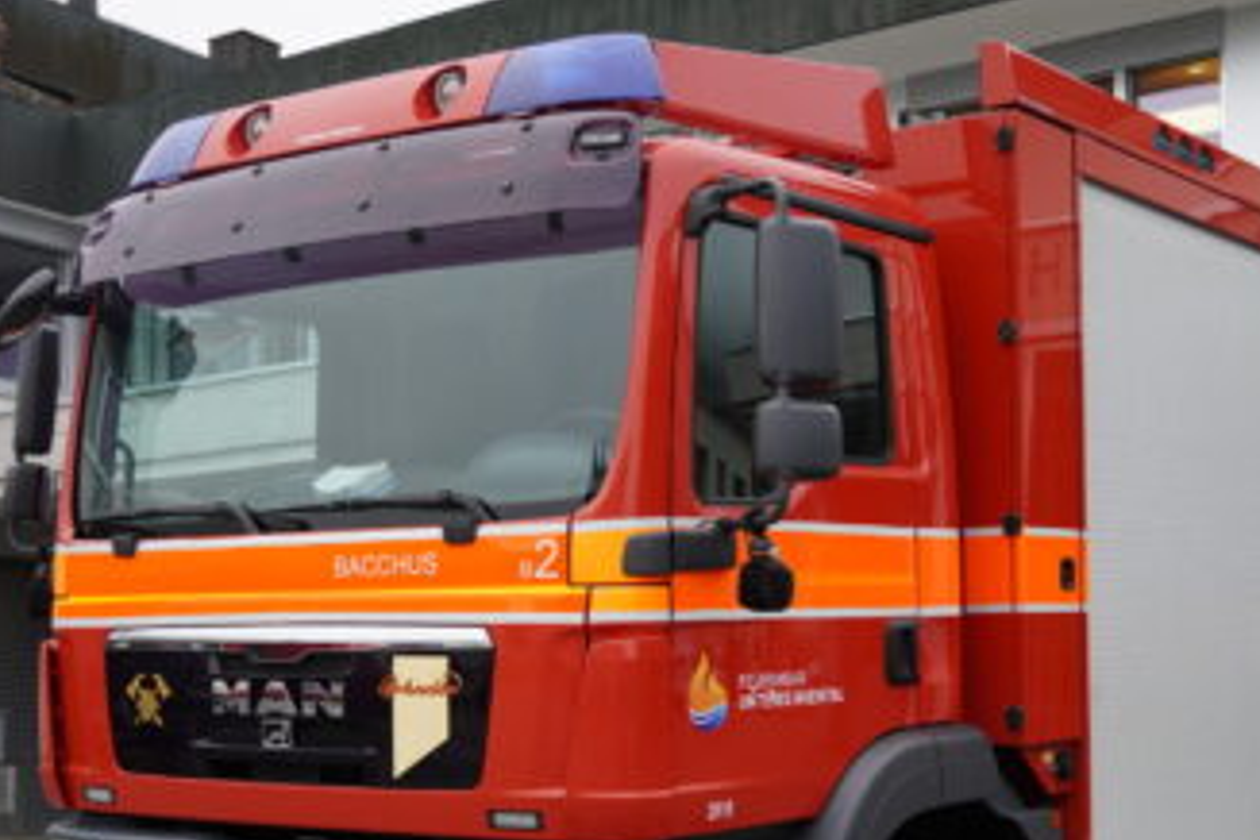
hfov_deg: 34.0
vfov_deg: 22.9
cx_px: 690
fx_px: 2057
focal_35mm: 59
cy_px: 591
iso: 250
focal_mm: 25
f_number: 4
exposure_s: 1/160
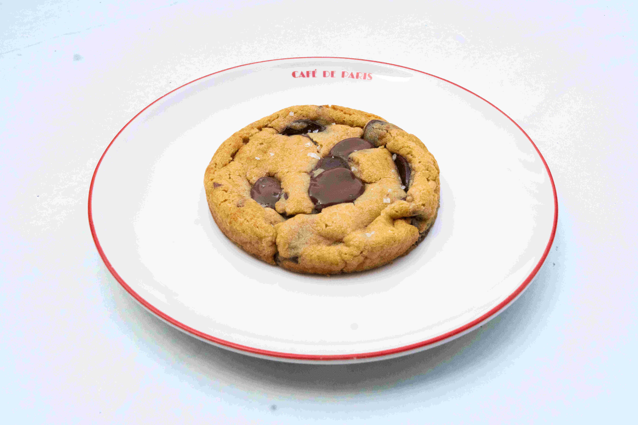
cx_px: 319
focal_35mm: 36
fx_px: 638
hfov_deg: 53.1
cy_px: 212
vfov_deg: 36.9
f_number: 16
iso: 1000
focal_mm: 24
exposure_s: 1/800
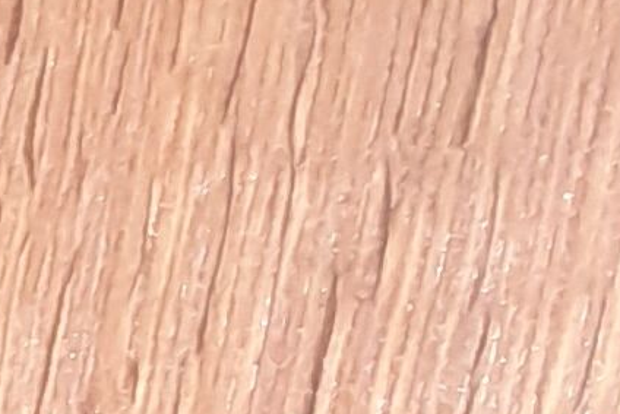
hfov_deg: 7.1
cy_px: 1470
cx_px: -1177
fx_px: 4479
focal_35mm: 260
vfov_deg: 4.9
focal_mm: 3.98
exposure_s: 1/33
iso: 400
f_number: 1.8
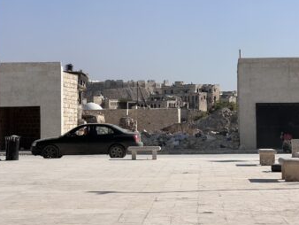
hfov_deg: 21.5
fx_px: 787
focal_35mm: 91
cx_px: 167
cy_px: 101
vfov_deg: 16.3
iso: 32
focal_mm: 9
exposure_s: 1/1233
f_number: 2.8
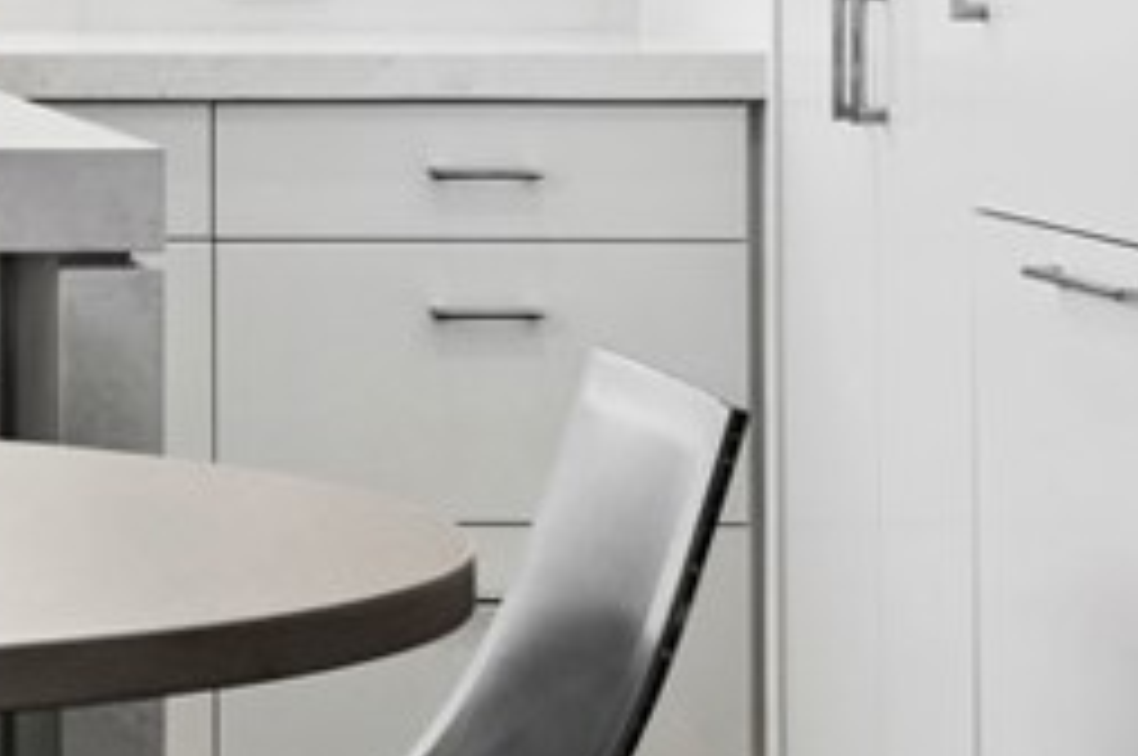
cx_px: -1075
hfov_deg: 8.2
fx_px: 7545
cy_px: -349
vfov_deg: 5.7
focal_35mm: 239
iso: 400
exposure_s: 1/20
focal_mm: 59
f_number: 11
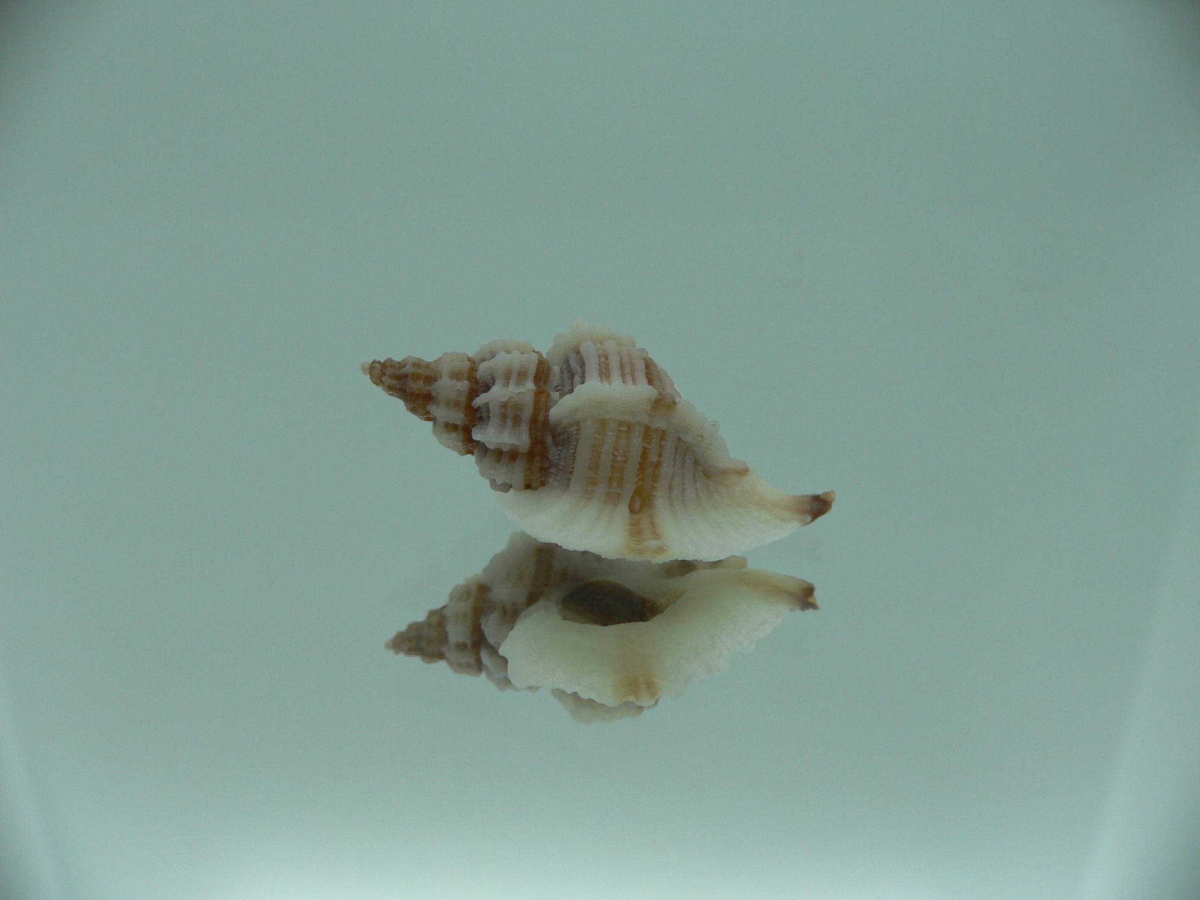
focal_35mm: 35
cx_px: 600
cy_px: 450
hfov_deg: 52.6
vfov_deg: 40.7
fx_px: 1213
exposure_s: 1/80
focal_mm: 4.6
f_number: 2.8
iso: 80
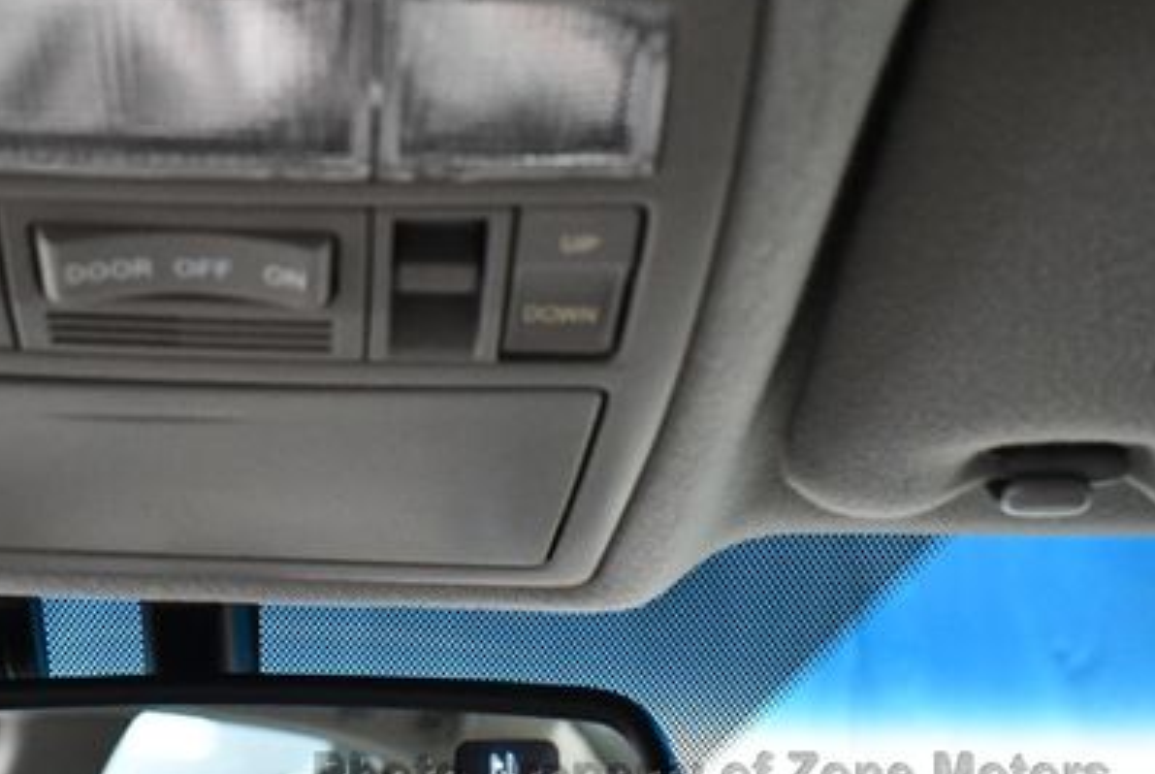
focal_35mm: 58
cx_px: 279
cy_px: 210
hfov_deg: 33.7
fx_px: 1864
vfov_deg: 23.3
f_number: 3.5
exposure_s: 1/80
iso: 3200
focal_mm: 18
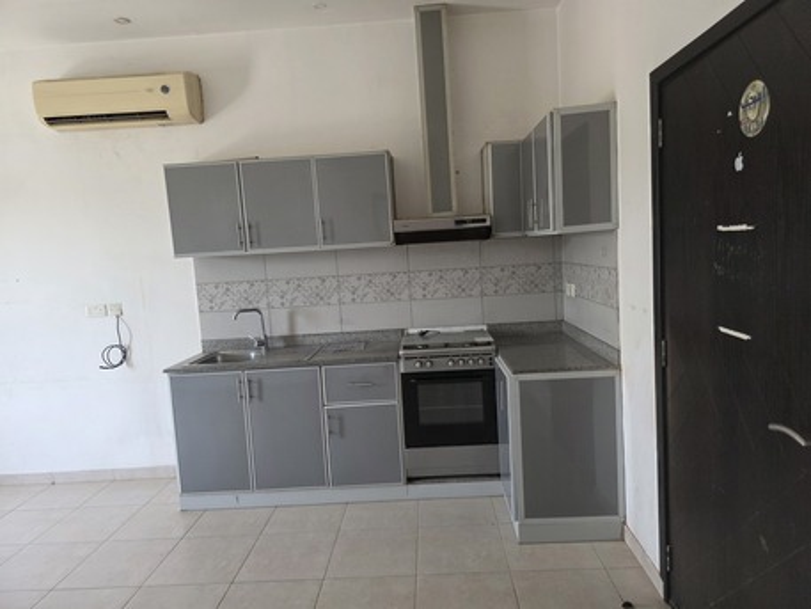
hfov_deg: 73.9
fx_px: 539
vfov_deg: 58.9
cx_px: 406
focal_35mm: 23
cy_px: 304
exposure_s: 1/100
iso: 320
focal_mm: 6.3
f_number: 1.7
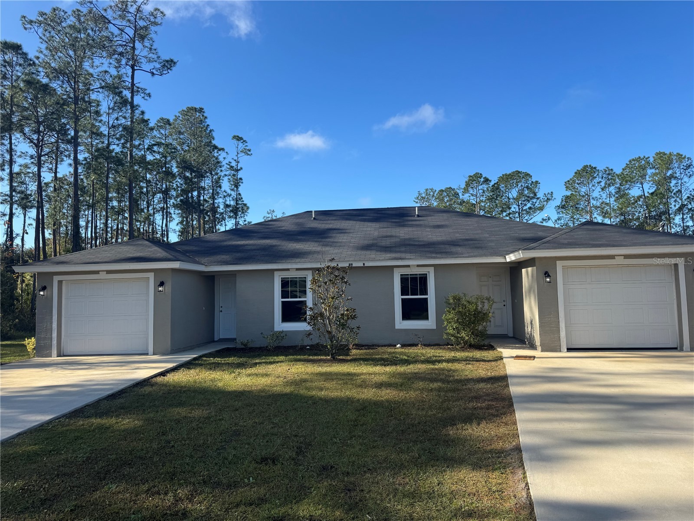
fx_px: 481
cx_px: 347
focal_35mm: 24
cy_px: 260
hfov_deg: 71.6
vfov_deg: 56.8
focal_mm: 6.76
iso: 80
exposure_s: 1/2959
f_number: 1.78
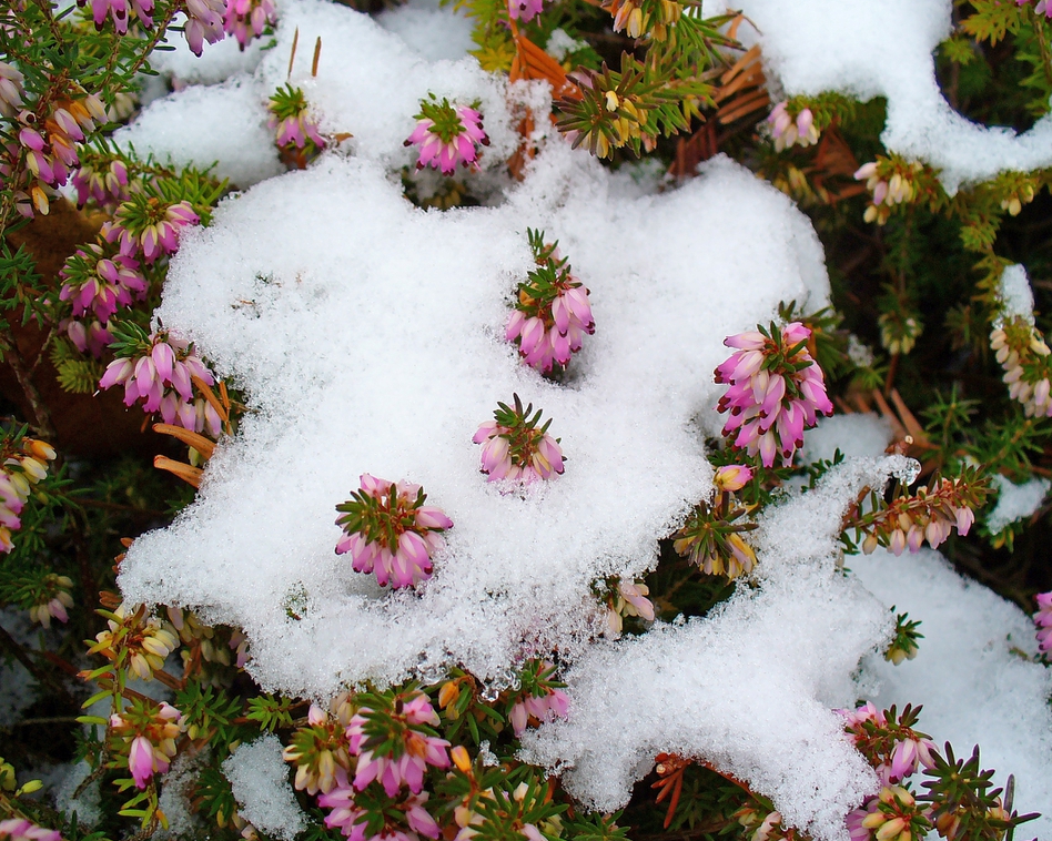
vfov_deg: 38.2
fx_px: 1214
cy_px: 418
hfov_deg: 46.9
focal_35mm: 39
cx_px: 533
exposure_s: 1/80
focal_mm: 6.1
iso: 64
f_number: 2.8
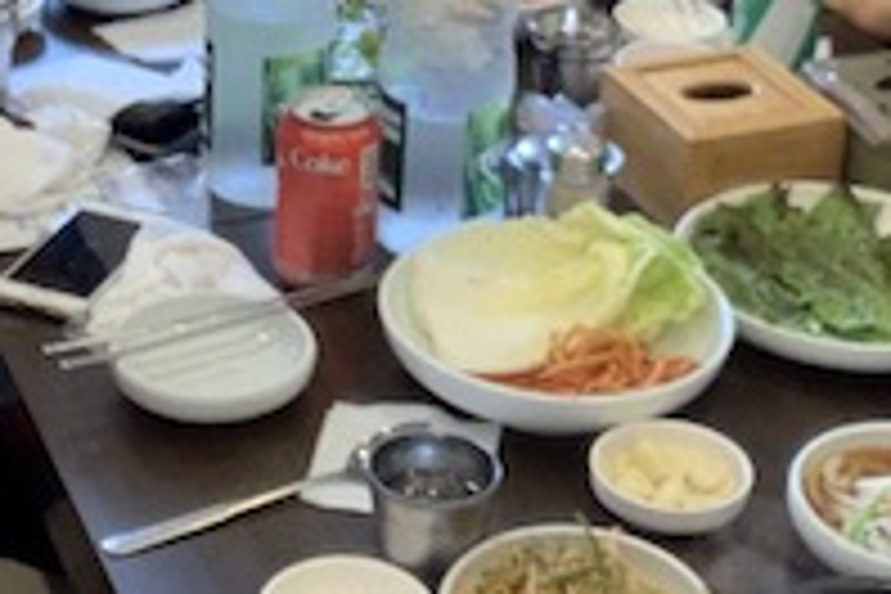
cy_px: -72
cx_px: 414
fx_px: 2500
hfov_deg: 20.2
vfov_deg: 13.3
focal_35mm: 101
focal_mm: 2.87
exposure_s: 1/40
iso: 320
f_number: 2.2
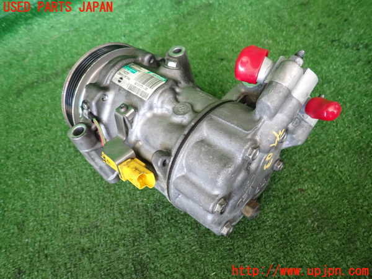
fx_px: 269
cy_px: 140
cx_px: 186
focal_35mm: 25
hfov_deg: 69.4
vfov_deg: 54.9
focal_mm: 4.5
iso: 250
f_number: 2
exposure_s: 1/30
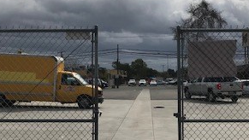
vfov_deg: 18.0
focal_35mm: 67
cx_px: 151
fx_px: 443
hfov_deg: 31.3
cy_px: 76
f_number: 1.8
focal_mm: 3.99
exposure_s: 1/8772
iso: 20
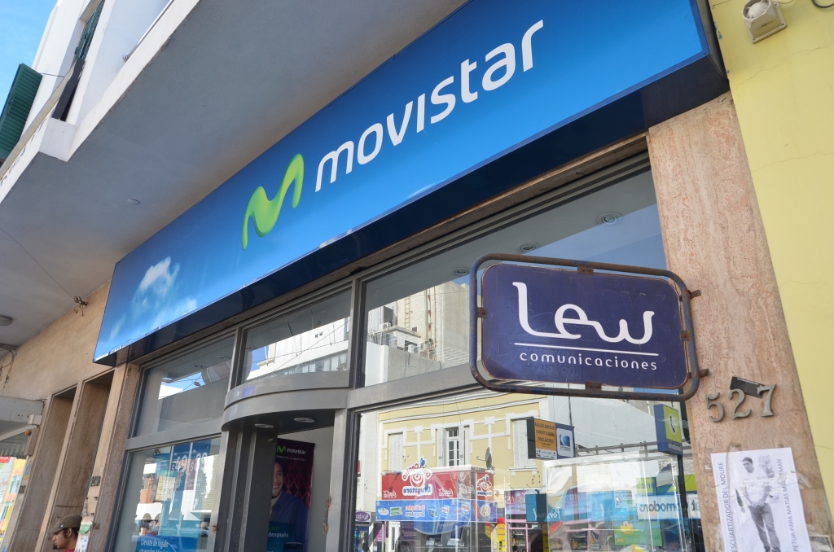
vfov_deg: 27.9
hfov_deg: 41.2
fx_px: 1110
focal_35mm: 48
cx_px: 417
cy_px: 276
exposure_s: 1/250
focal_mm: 32
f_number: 8
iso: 320
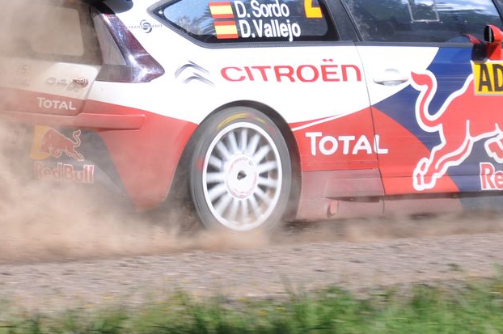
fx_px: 5655
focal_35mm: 405
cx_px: 61
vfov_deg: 3.4
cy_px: -17
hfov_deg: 5.1
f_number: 6.3
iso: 200
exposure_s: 1/640
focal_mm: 105
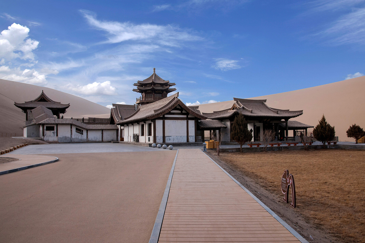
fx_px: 294
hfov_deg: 63.7
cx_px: 180
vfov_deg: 45.0
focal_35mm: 29
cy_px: 122
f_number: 13
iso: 800
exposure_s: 1/640
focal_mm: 28
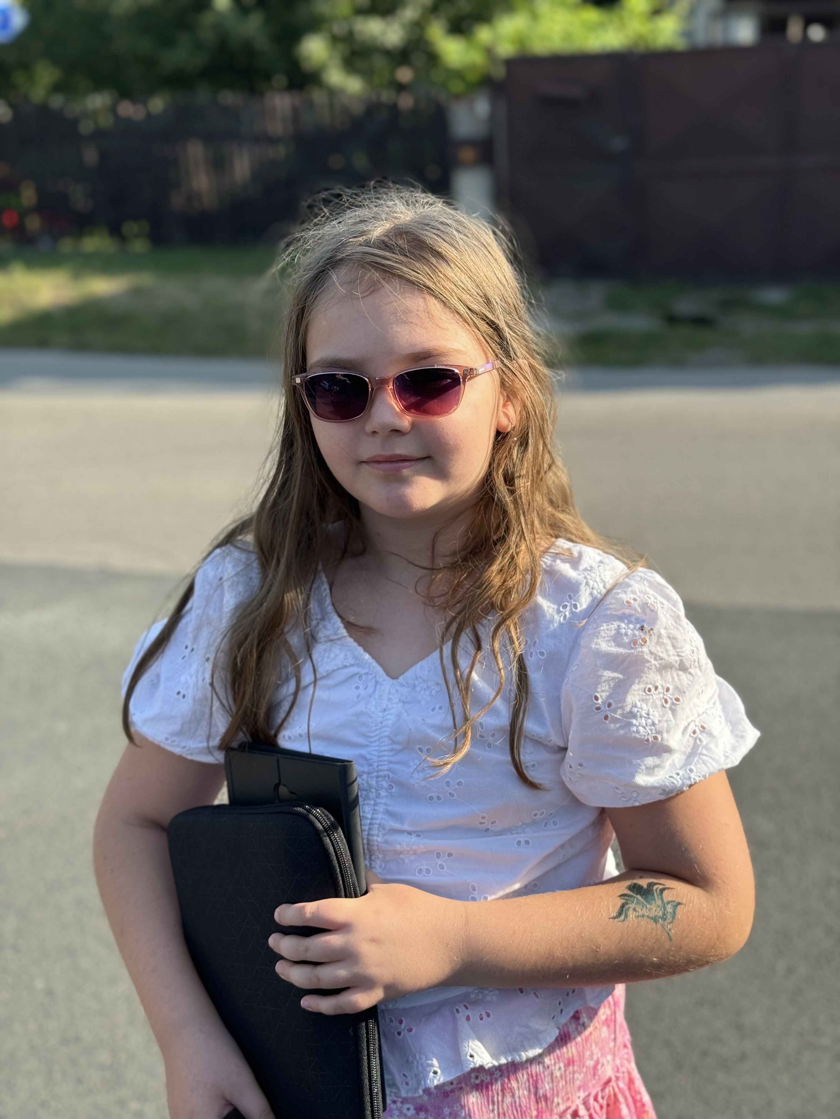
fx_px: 1553
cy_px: 560
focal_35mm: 48
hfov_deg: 30.3
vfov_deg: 39.7
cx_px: 420
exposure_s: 1/1263
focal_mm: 6.76
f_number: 1.78
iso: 64
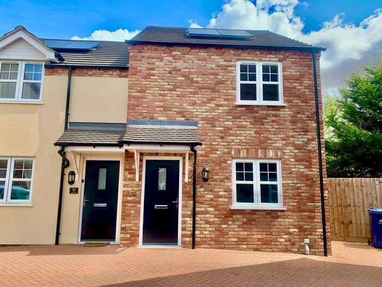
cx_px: 191
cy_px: 144
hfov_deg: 67.3
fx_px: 287
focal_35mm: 26
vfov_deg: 53.1
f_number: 1.8
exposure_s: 1/1076
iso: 25
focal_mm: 4.25
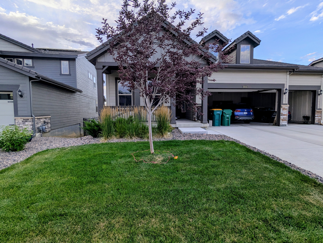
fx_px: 150
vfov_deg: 78.2
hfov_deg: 94.4
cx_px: 162
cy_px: 122
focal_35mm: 16
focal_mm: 2.35
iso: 38
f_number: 2.2
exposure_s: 1/212
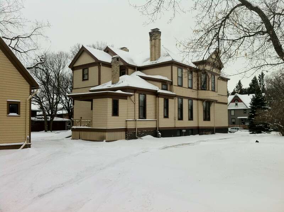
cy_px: 106
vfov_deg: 40.6
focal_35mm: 35
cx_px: 142
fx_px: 287
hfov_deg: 52.7
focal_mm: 3.85
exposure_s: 1/1207
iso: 80
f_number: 2.8
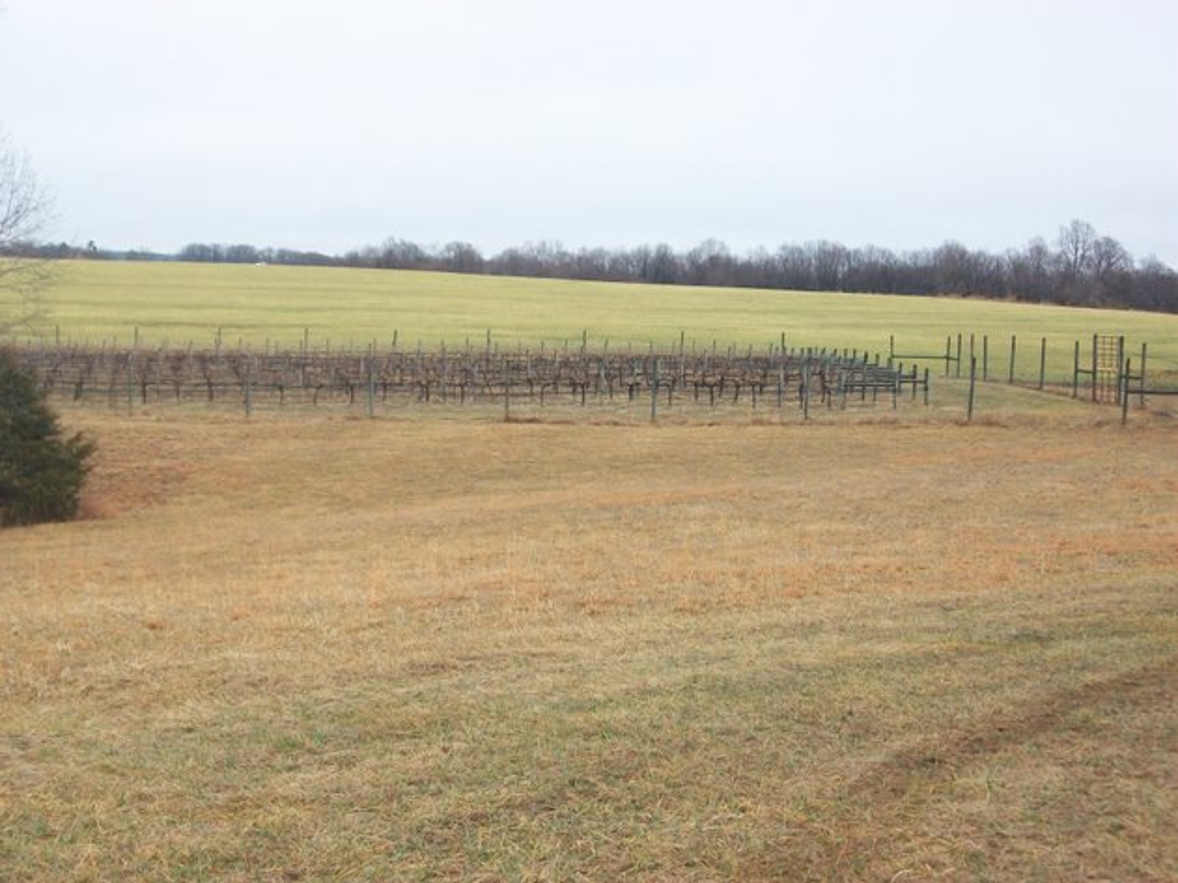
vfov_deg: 22.2
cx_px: 589
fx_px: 2246
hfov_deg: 29.4
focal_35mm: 66
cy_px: 442
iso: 80
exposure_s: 1/200
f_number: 4.1
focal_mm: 11
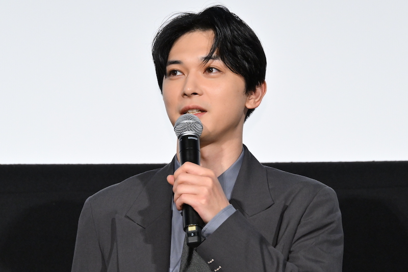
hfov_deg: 9.2
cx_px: 204
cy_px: 136
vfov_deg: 6.1
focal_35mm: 225
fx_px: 2549
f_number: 6.3
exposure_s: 1/200
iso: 3200
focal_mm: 150
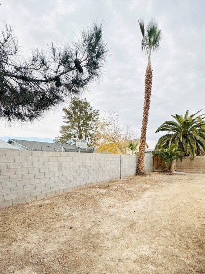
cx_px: 112
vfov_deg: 81.7
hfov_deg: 68.5
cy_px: 184
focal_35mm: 19
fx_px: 150
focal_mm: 2.22
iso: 40
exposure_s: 1/279
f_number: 2.2
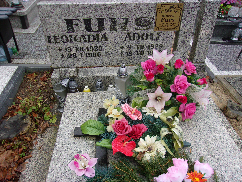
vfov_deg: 51.4
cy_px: 91
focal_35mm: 27
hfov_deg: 65.3
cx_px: 121
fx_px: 189
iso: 80
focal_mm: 4.9
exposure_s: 1/85
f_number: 3
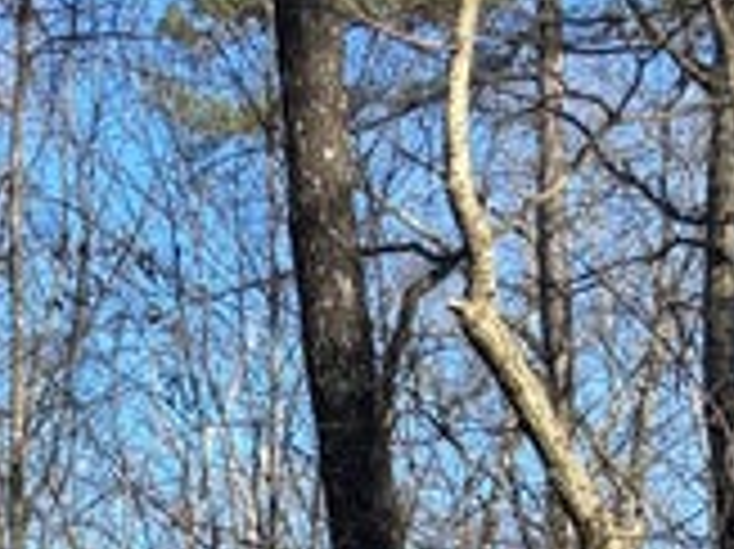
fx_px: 2882
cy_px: 914
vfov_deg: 10.4
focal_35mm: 136
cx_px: -507
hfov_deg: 13.3
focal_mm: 5.96
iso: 50
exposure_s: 1/1047
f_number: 1.6
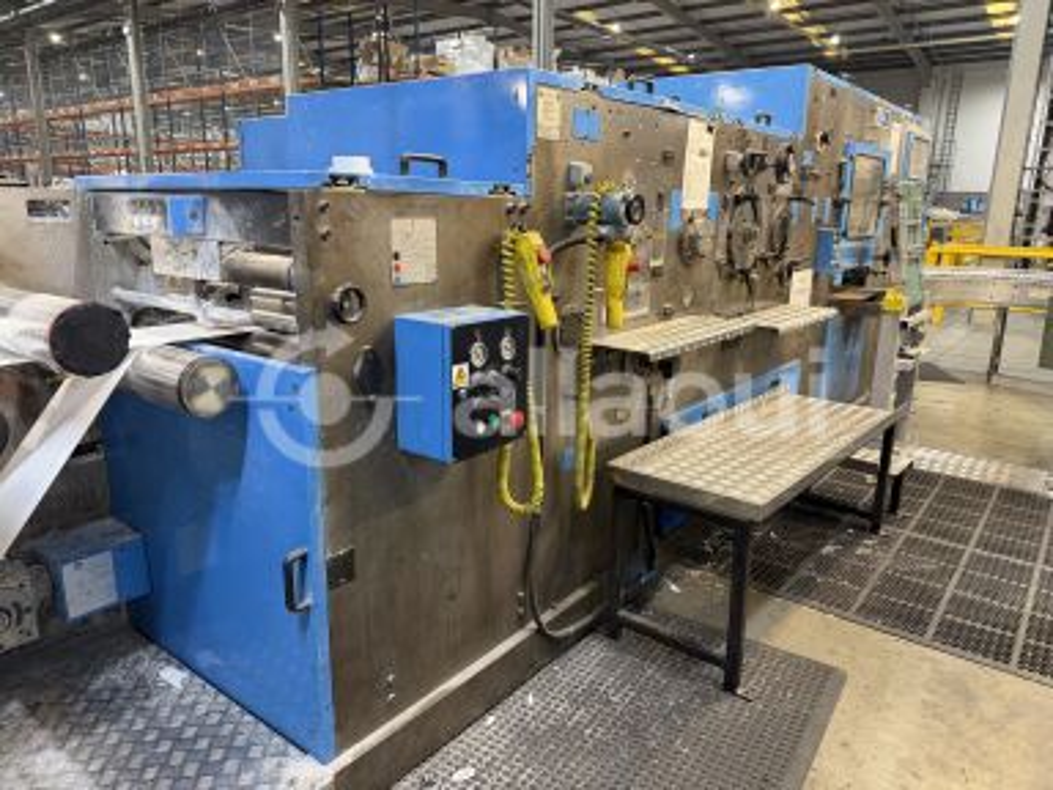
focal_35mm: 24
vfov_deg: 56.8
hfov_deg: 71.6
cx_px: 526
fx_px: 730
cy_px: 395
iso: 160
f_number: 1.78
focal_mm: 6.76
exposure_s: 1/50
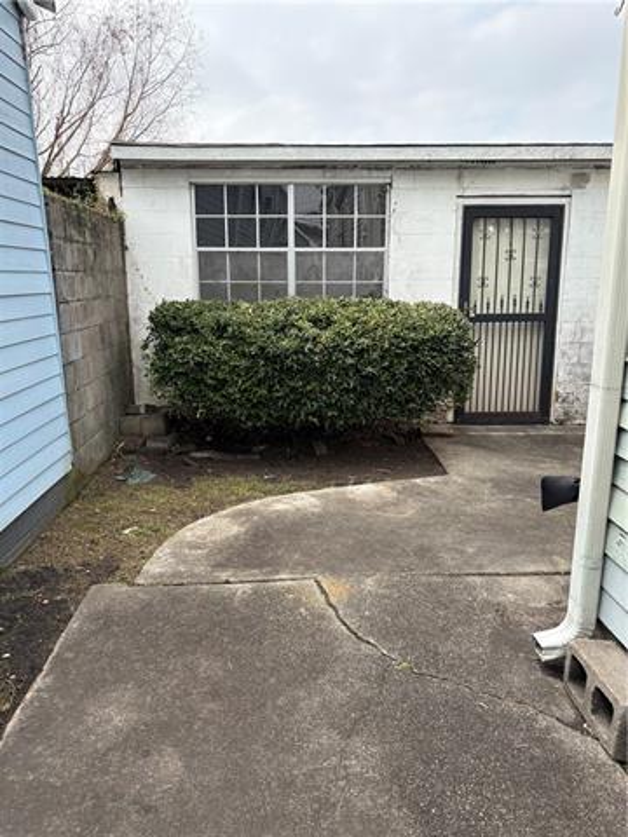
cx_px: 314
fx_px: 629
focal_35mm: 26
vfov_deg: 67.3
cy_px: 418
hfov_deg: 53.1
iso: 64
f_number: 1.6
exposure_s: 1/1196
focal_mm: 5.96
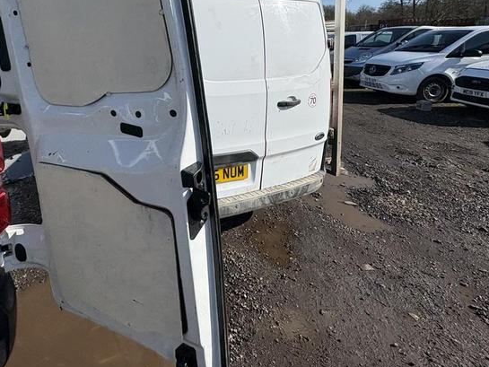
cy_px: 92
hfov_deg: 70.6
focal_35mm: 23
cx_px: 144
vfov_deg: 56.0
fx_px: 325
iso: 50
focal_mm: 2.22
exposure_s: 1/3717
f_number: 2.2
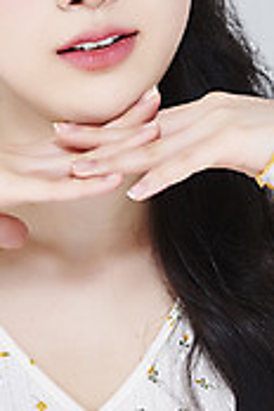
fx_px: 2763
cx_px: 70
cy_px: 33
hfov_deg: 5.7
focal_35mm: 242
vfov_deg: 8.5
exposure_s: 1/125
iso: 64
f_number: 11
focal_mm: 105
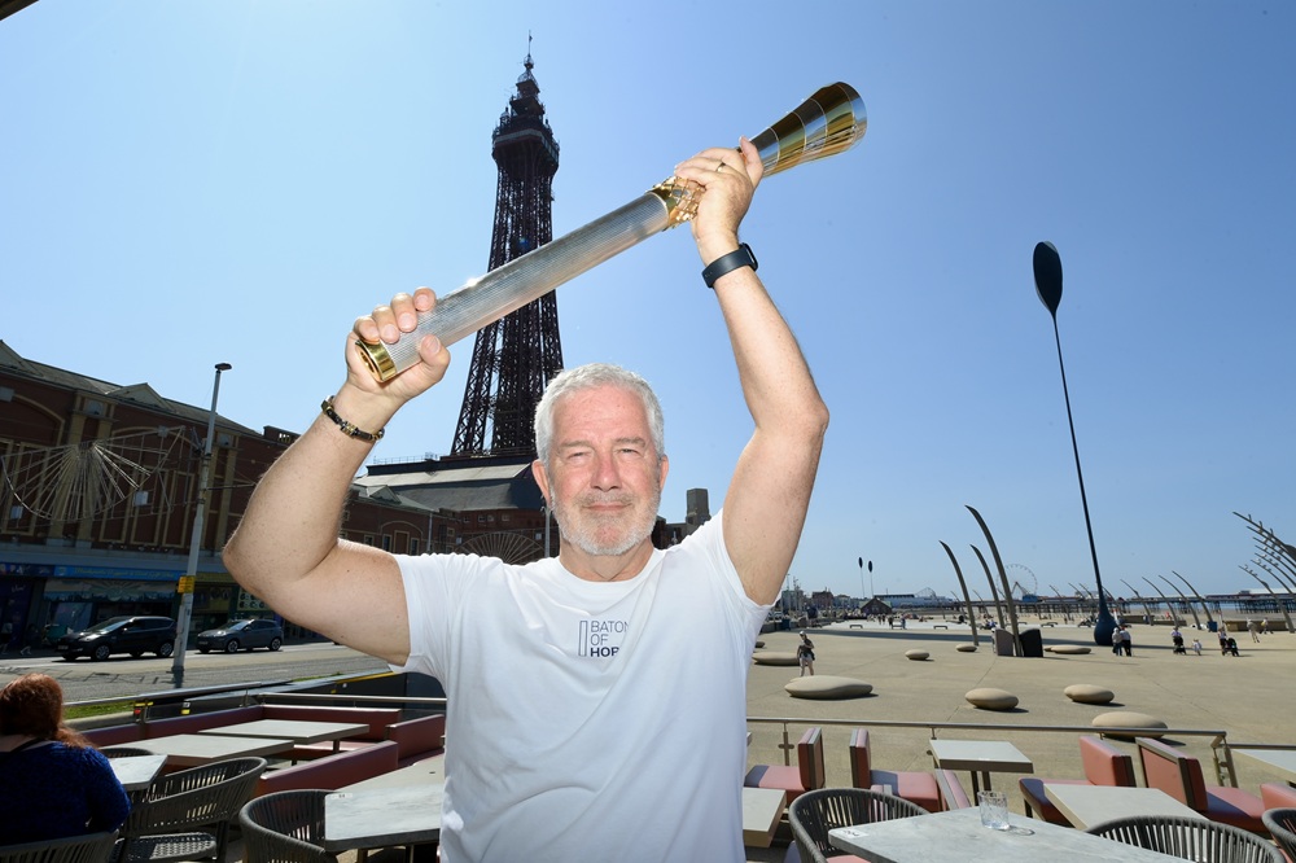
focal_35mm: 19
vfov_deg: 64.5
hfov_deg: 86.9
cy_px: 432
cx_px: 648
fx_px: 684
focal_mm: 19
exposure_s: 1/250
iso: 200
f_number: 16
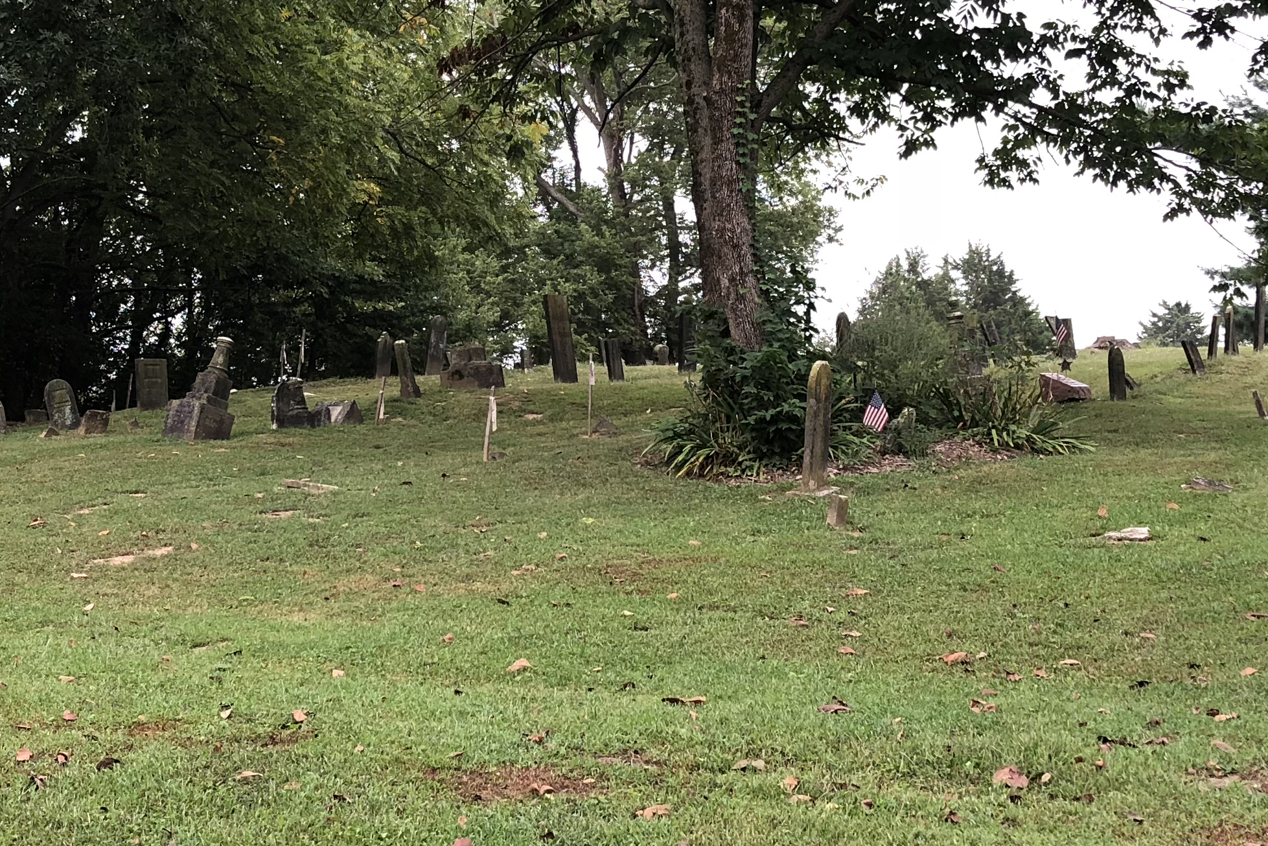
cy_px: 332
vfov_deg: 22.6
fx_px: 2113
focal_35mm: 60
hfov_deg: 33.3
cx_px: 546
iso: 40
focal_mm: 3.99
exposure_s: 1/100
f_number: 1.8
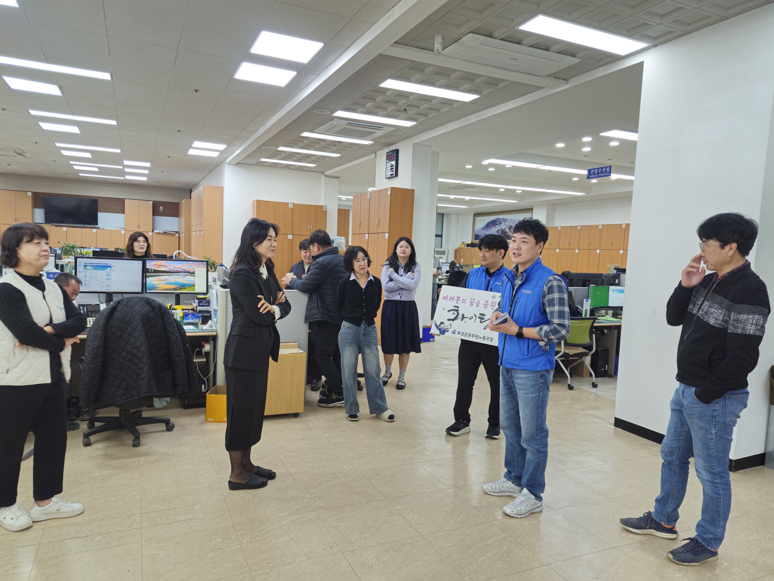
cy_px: 290
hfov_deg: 73.9
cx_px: 387
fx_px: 514
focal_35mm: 23
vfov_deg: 58.9
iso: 50
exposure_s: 1/60
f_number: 1.8
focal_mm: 5.54
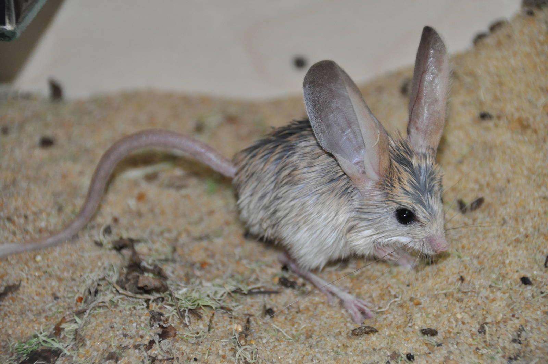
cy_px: 182
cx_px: 274
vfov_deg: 6.3
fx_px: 3307
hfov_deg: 9.5
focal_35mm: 218
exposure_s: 1/60
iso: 1000
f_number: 5.6
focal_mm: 145
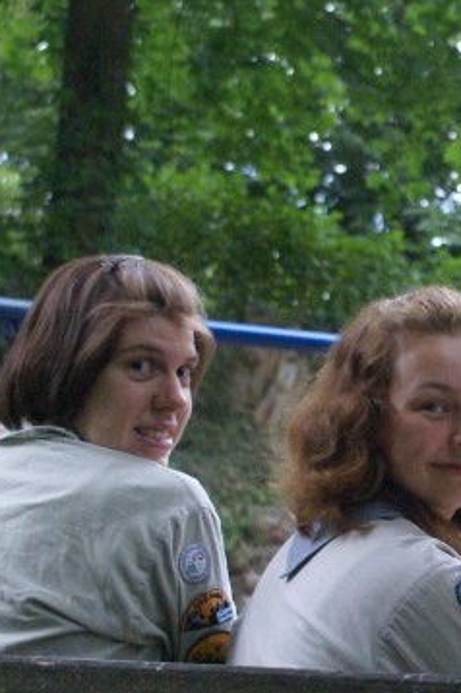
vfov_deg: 11.9
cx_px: 825
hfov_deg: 7.7
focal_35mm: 172
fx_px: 3310
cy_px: 518
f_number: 5.6
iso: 800
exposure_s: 1/125
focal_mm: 40
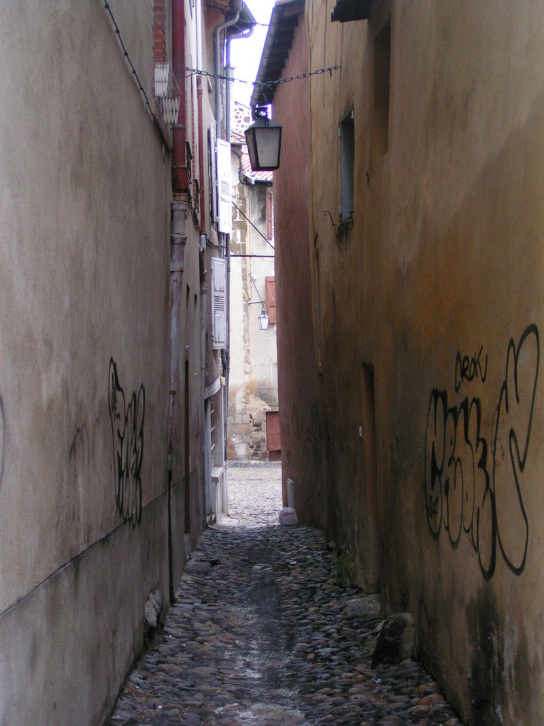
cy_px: 363
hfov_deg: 27.0
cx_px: 272
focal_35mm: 54
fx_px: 1132
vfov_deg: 35.5
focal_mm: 8.3
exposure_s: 1/40
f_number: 3.2
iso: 200
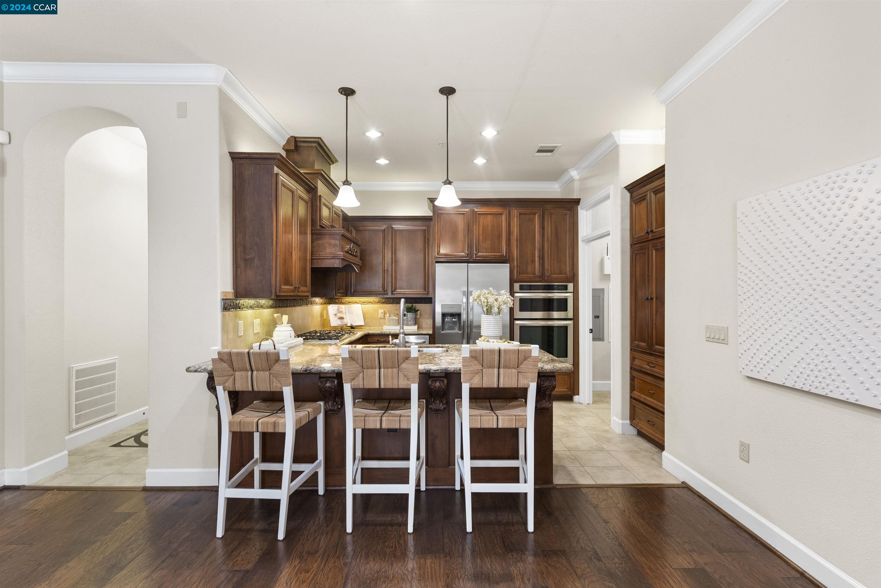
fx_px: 392
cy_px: 294
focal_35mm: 16
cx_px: 440
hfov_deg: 96.7
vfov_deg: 73.8
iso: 400
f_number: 8
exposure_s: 1
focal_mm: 16
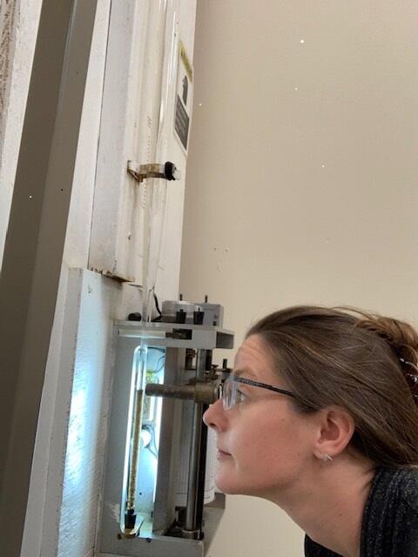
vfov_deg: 56.8
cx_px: 209
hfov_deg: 44.2
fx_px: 515
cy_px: 278
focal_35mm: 32
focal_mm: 2.87
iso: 200
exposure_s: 1/60
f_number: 2.2
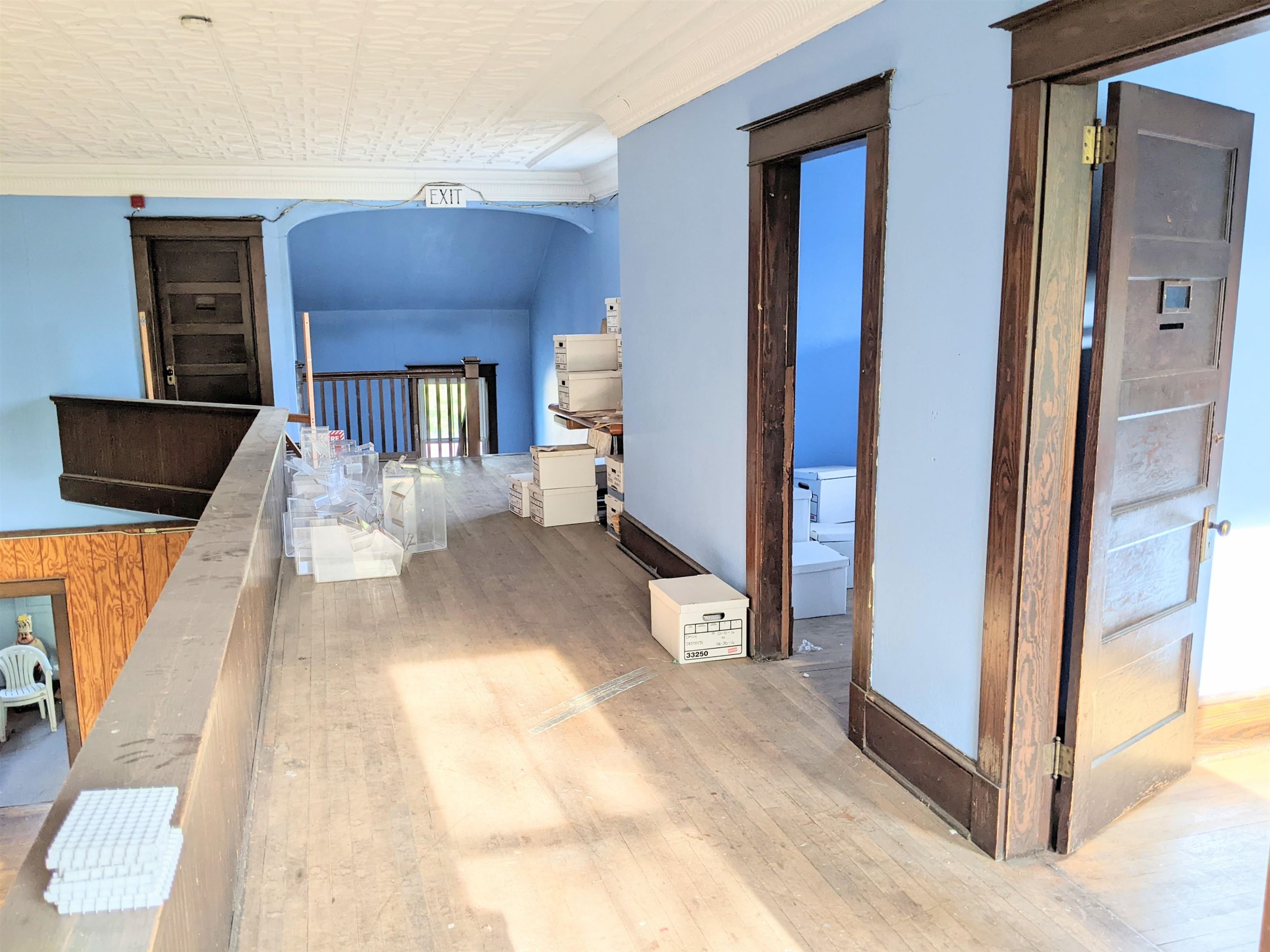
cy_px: 476
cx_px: 635
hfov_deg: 65.3
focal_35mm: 27
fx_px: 990
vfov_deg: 51.3
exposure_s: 1/59.9
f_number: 1.8
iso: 50
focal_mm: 4.44
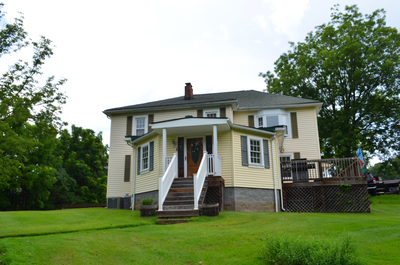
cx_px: 200
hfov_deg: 57.3
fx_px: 366
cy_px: 132
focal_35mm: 33
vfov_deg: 39.8
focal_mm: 22
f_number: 11
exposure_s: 1/100
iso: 200
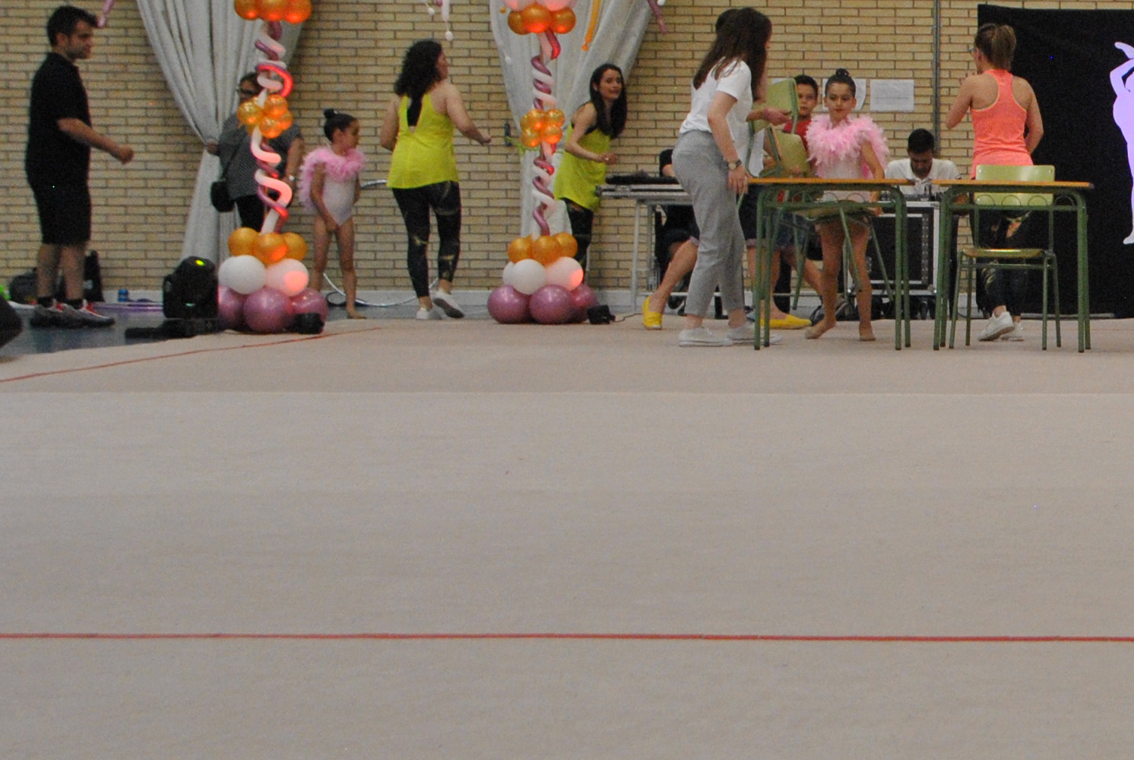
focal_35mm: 97
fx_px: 3069
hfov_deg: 19.6
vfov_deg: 14.1
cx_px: 1376
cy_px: 208
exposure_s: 1/125
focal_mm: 25
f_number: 6.3
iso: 800
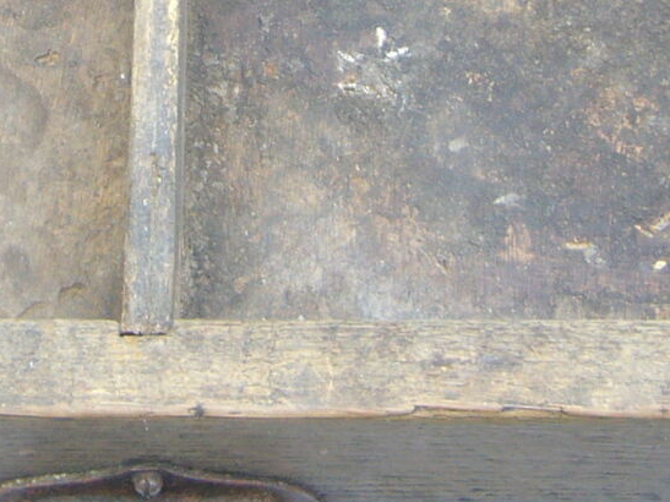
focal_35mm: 131
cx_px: 151
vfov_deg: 11.2
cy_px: -49
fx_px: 2535
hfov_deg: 15.0
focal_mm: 5.8
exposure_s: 1/60
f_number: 2.8
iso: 80
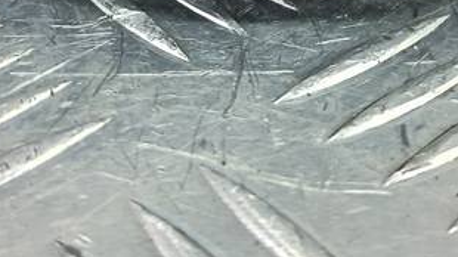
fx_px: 1092
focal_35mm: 90
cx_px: 247
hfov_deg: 23.7
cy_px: -185
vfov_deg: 12.4
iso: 125
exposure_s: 1/50
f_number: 1.8
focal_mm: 4.6
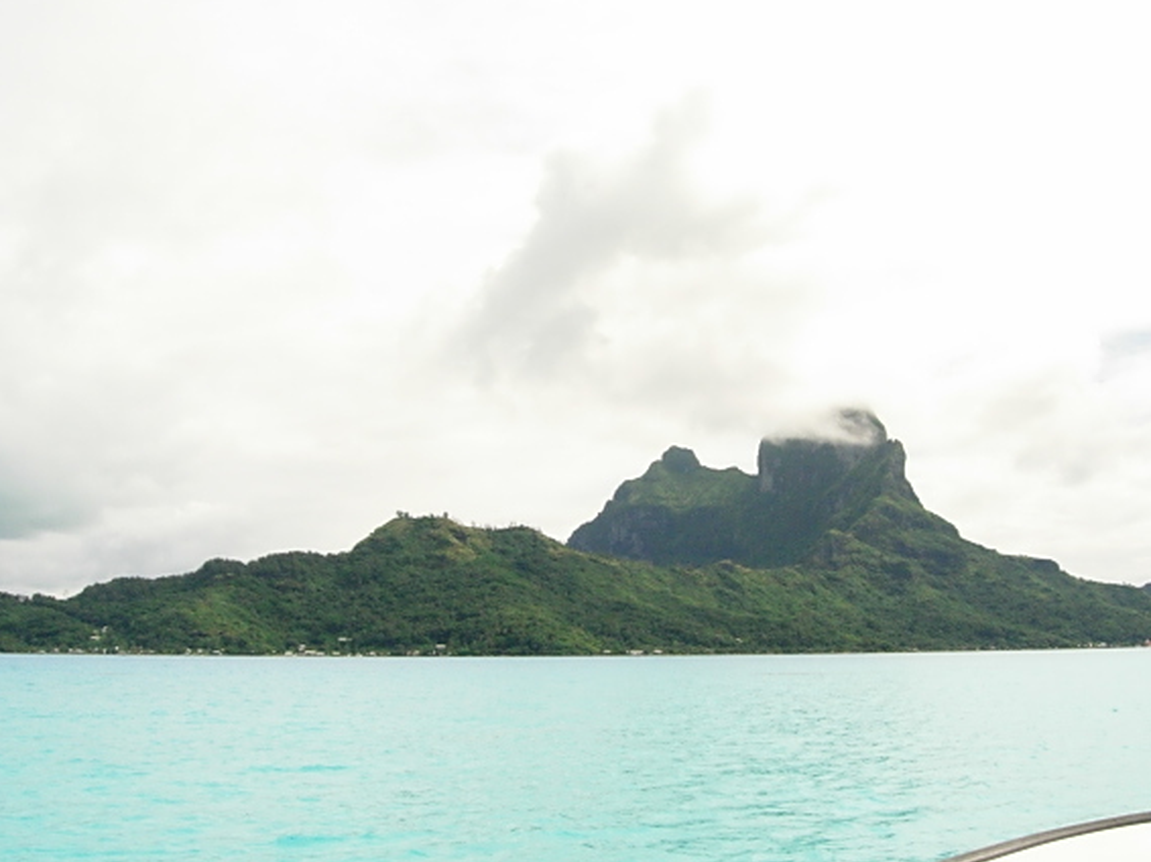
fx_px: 1429
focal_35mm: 43
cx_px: 632
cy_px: 459
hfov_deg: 43.8
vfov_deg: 33.6
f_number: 4.8
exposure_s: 1/2048
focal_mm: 7.8
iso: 200
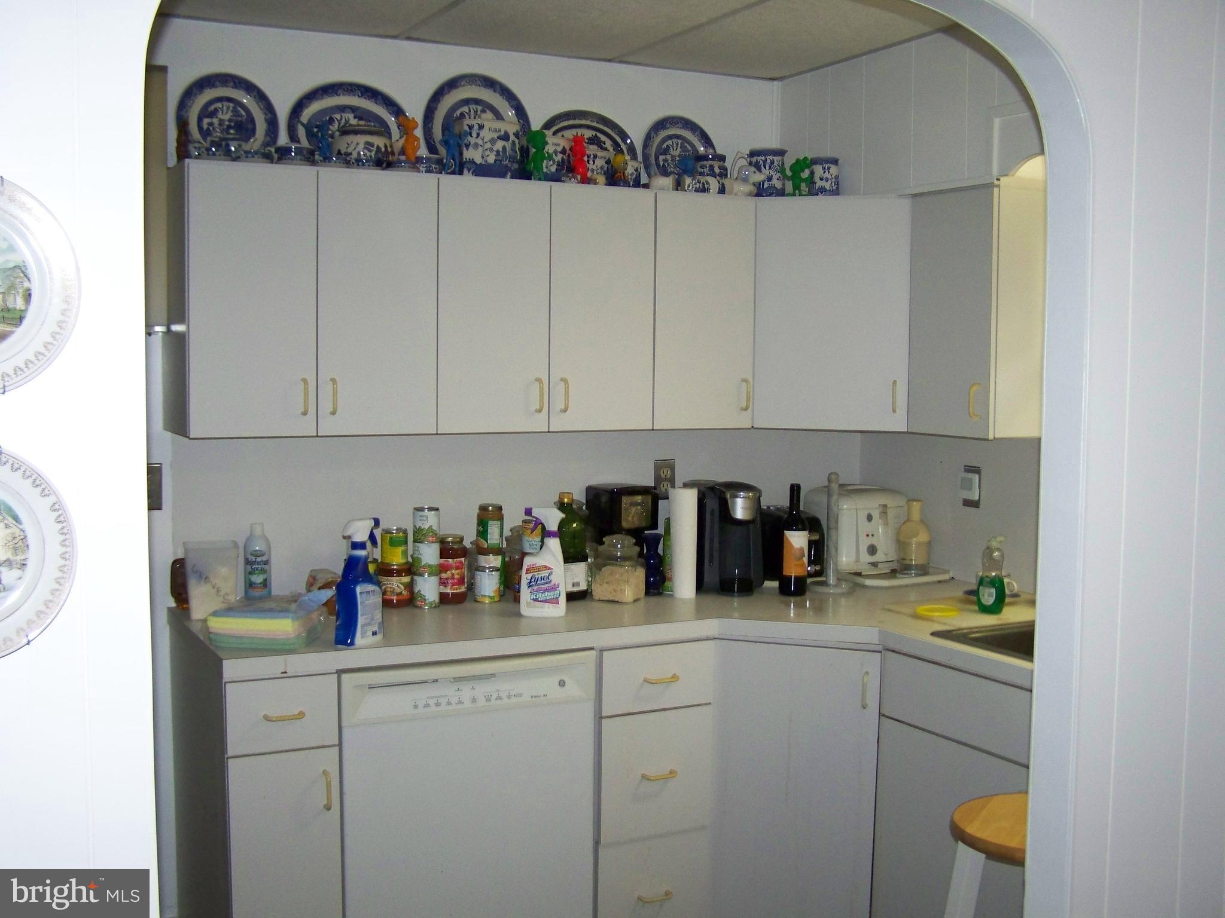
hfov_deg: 49.0
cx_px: 612
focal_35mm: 38
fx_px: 1345
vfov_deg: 37.7
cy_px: 459
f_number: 2.8
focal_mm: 6.3
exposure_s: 1/30
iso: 200
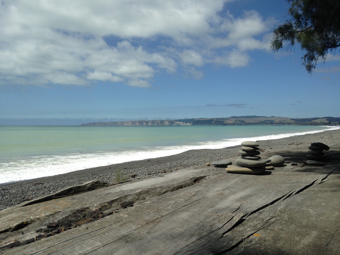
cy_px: 128
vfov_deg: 42.9
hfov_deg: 55.4
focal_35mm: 33
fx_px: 324
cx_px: 170
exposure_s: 1/3195
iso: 50
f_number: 2.4
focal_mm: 4.12
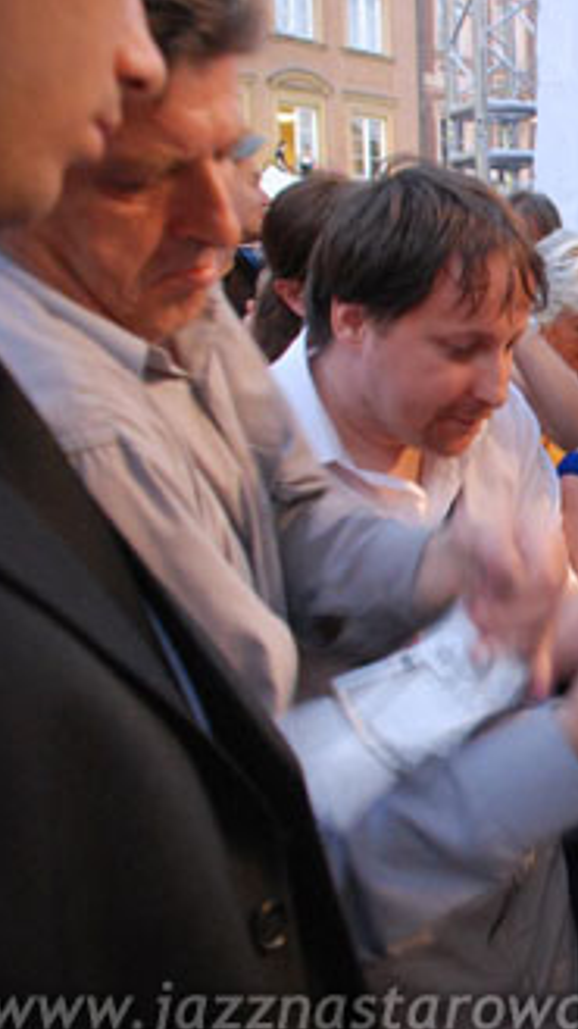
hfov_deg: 24.0
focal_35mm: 43
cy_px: 518
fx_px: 1172
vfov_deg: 47.4
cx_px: 769
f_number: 3.5
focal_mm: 18
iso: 1250
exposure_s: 1/10
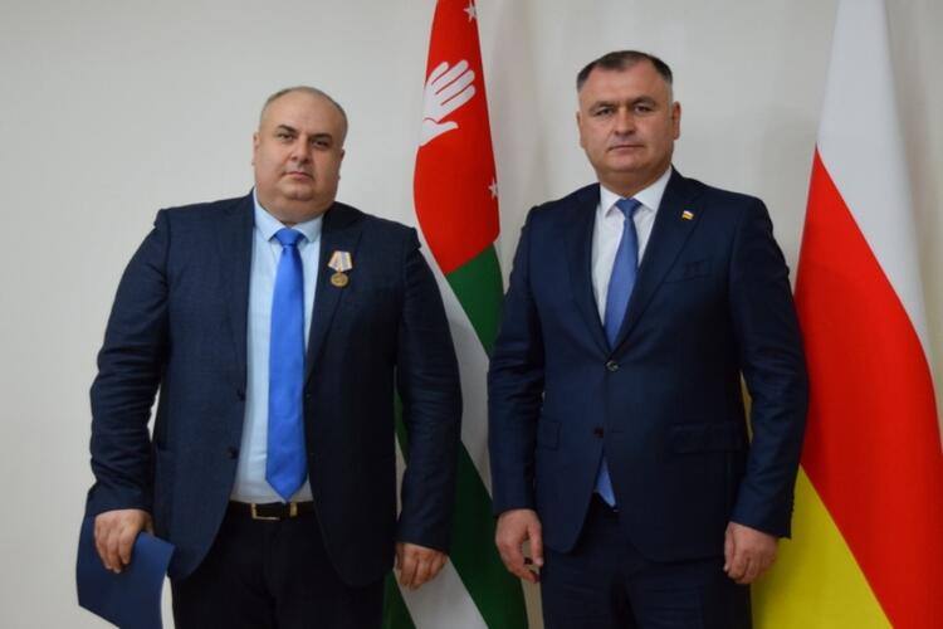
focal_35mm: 51
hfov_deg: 38.9
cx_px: 472
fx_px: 1336
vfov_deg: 26.5
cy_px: 314
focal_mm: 34
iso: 900
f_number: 4.5
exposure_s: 1/60
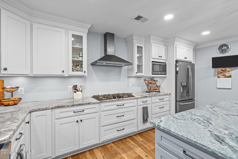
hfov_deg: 96.7
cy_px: 80
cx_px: 119
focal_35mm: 16
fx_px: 106
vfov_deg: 73.7
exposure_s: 1/2.5
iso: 400
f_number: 8
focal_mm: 16
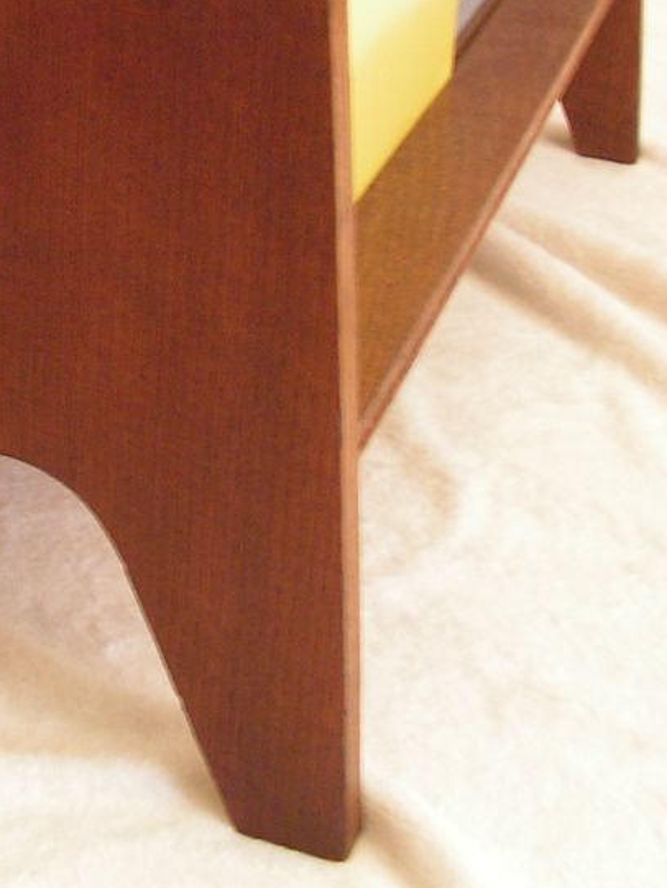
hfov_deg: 20.2
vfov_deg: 26.9
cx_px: 38
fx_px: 1823
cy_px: 195
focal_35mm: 71
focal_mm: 6
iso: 200
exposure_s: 1/5
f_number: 3.2
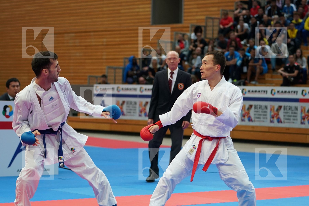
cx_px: 154
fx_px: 953
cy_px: 103
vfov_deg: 12.3
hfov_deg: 18.4
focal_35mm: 111
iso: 2000
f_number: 2.8
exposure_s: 1/1000
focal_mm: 74
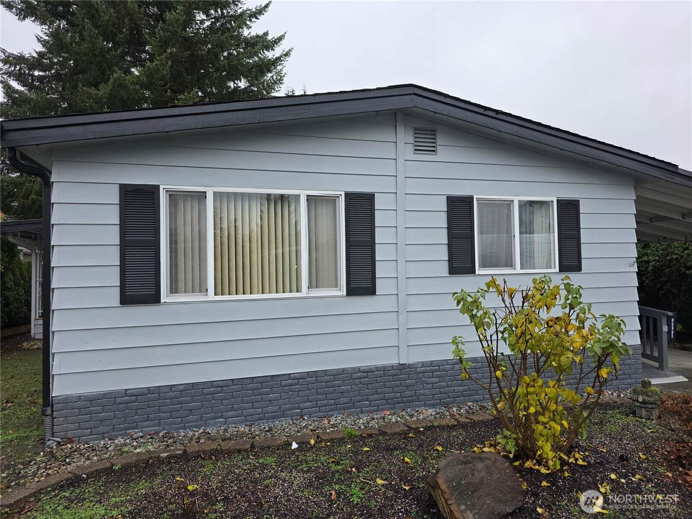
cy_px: 260
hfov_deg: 73.9
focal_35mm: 23
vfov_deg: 58.9
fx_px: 460
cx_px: 346
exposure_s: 1/180
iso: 64
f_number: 1.7
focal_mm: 6.3
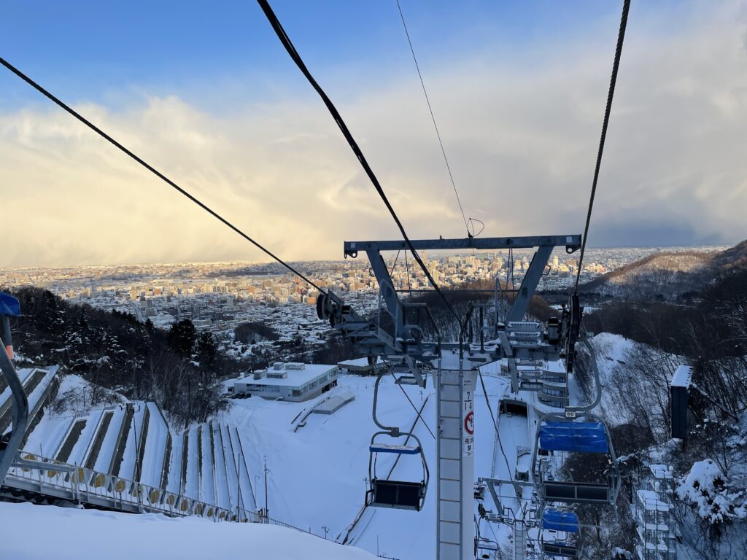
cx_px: 374
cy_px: 280
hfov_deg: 67.3
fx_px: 561
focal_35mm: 26
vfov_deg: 53.1
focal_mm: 4.2
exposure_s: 1/2257
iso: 32
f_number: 1.6
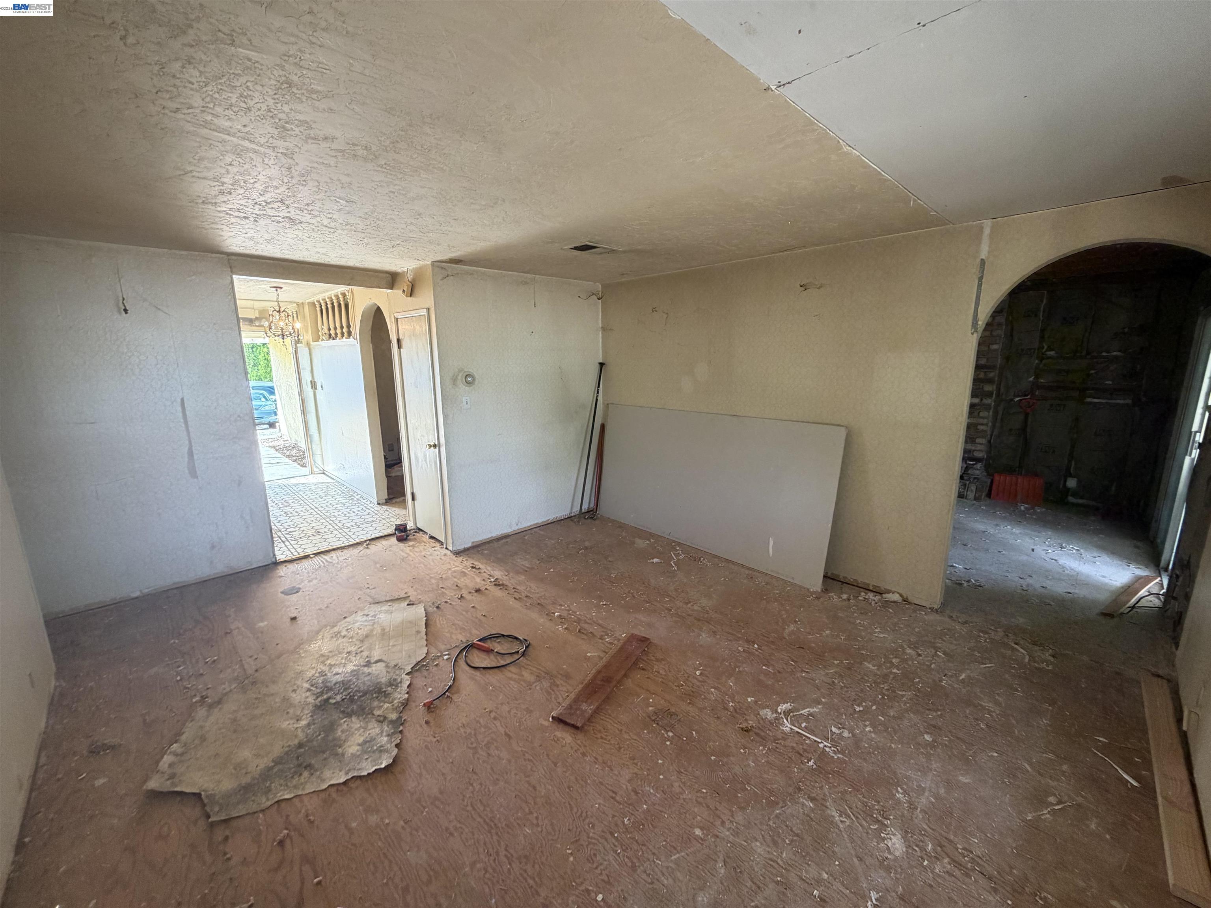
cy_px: 454
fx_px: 490
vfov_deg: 85.7
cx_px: 606
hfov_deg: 102.1
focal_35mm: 14
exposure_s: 1/60
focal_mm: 2.22
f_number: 2.2
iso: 200
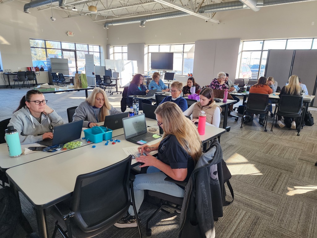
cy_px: 119
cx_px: 158
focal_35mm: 23
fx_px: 211
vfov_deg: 58.9
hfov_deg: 73.9
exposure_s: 1/180
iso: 125
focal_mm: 6.4
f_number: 1.8
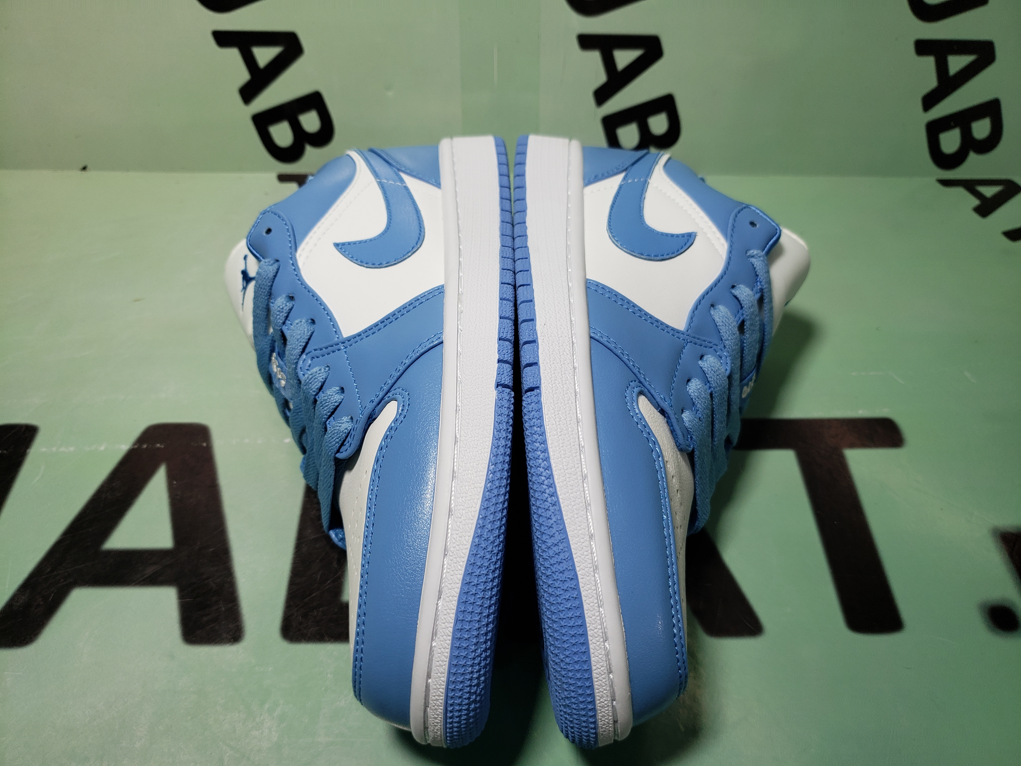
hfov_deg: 67.3
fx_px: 767
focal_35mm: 26
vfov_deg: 53.1
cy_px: 383
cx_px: 510
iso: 50
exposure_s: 1/509
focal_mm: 4.3
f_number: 1.5
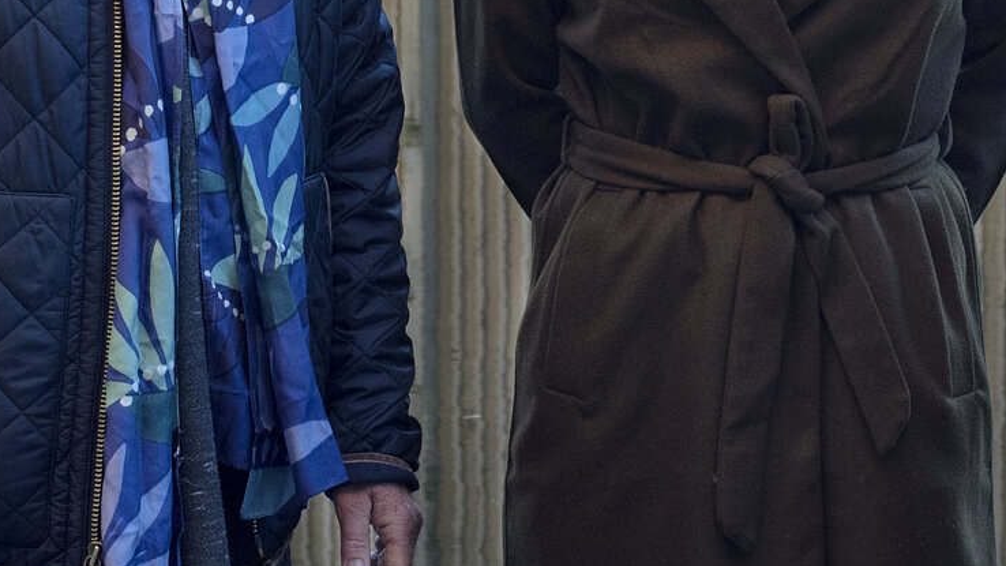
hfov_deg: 15.1
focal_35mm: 142
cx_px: 735
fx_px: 3788
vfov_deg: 8.4
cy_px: -189
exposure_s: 1/250
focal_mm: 50
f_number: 8
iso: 400
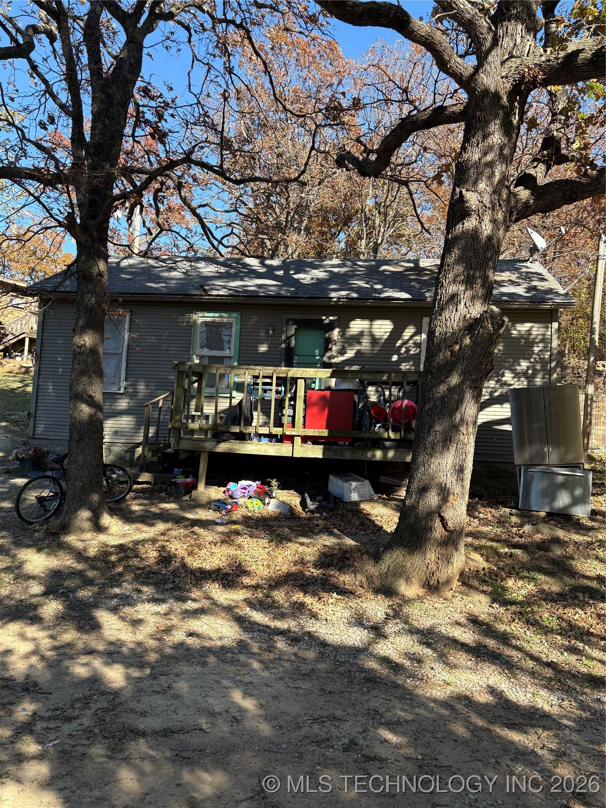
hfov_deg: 53.1
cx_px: 303
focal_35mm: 26
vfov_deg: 67.3
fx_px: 607
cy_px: 404
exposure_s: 1/810
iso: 50
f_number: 1.6
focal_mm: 5.96
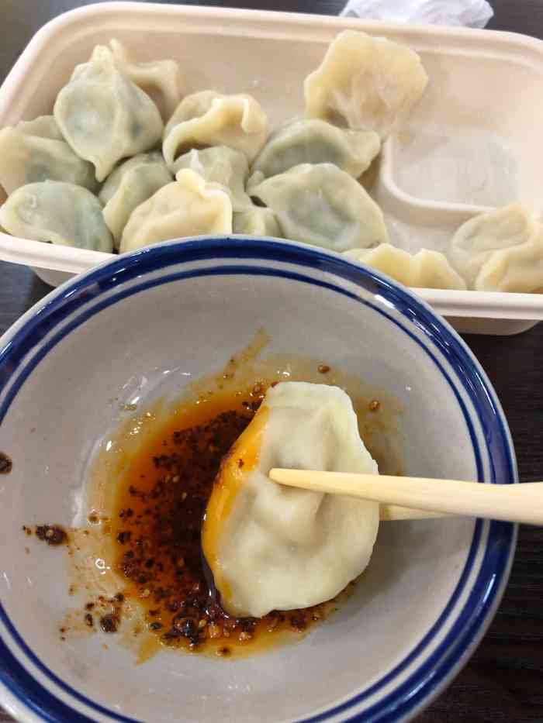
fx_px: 585
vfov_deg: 63.4
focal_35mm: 28
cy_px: 362
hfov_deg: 49.8
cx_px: 272
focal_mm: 4
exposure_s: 1/25
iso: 32
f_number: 1.8
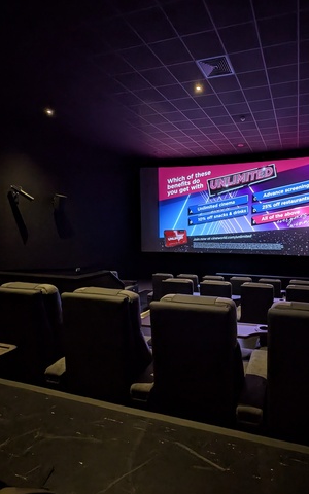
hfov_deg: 64.2
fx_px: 229
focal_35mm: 17
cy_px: 247
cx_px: 230
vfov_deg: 94.4
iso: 272
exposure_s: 1/24
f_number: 1.95
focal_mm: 2.23
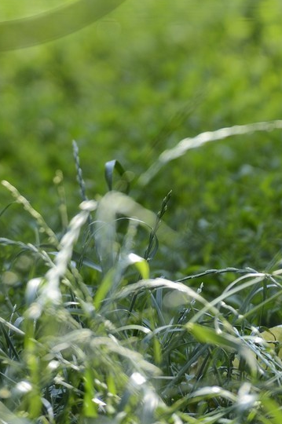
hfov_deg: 2.3
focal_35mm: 593
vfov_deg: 3.5
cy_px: -192
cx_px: -26
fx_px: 6981
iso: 200
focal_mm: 200
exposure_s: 1/640
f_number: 2.8
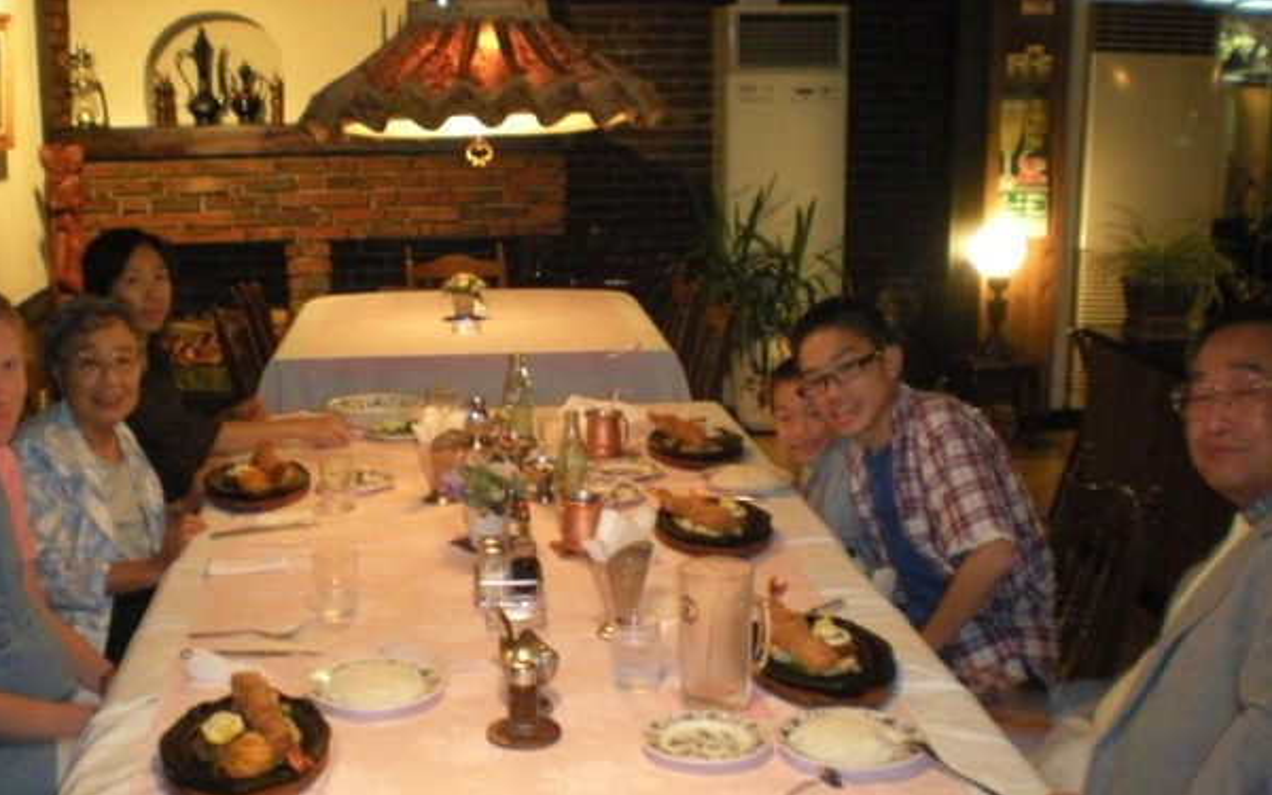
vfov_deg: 27.3
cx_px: 532
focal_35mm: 47
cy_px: 520
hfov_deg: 42.5
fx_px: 1629
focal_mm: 6.3
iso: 400
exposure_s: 1/8
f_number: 3.1
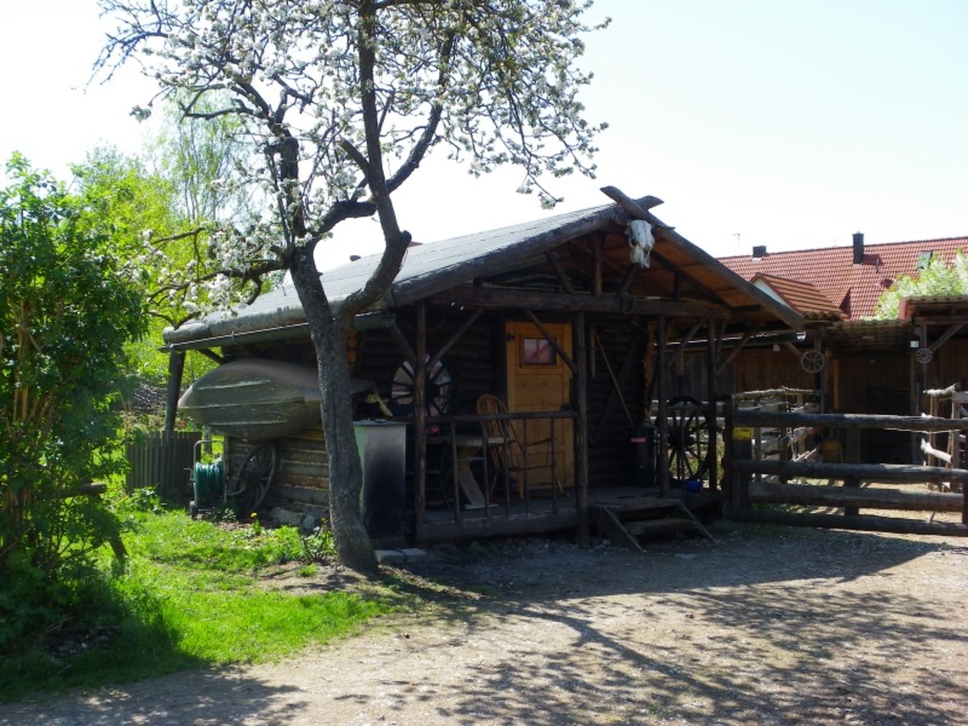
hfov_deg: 49.0
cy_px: 363
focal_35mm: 38
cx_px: 484
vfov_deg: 37.7
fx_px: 1063
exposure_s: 1/100
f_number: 5.6
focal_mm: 6.8
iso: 50
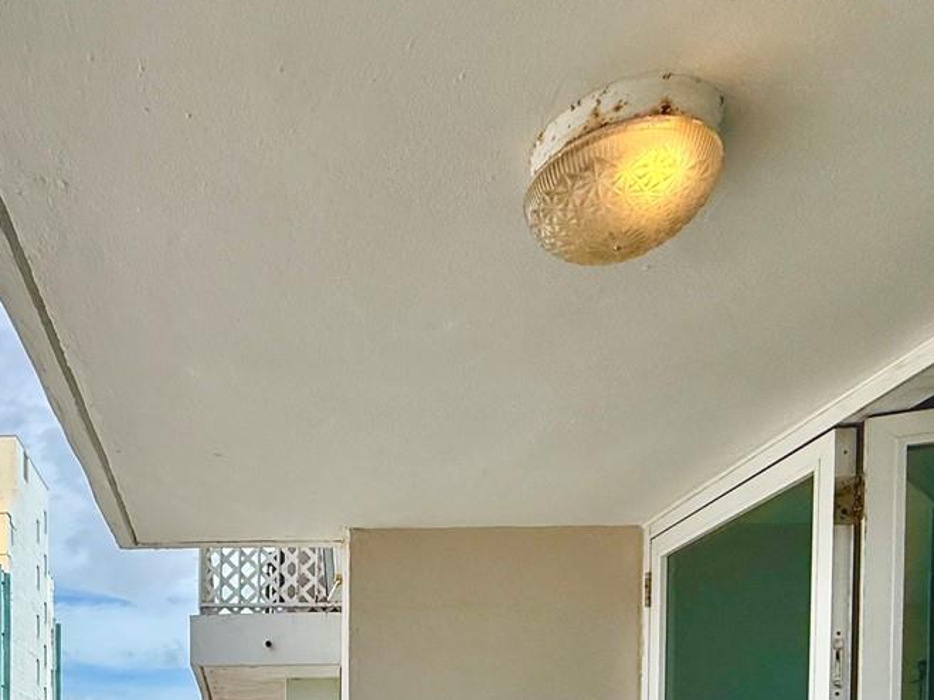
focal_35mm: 34
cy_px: 818
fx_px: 917
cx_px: 171
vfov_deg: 34.4
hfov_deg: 50.3
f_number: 2.2
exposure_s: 1/2717
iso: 50
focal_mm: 2.22
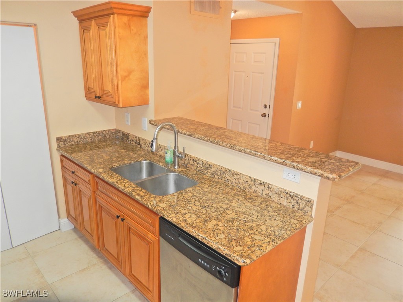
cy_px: 151
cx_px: 202
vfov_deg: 54.9
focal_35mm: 25
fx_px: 291
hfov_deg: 69.4
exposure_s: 1/30
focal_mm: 4.5
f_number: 3.4
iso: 200
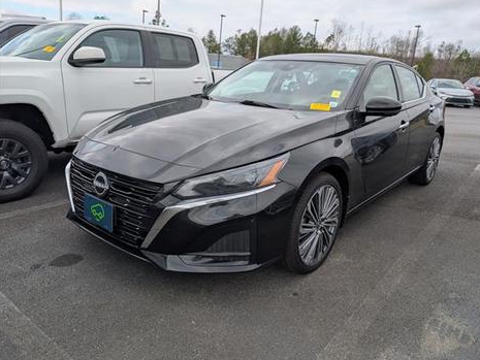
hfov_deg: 67.2
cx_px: 257
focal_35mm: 26
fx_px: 361
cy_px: 174
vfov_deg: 53.1
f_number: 1.68
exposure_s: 1/556
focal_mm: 6.9
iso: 22
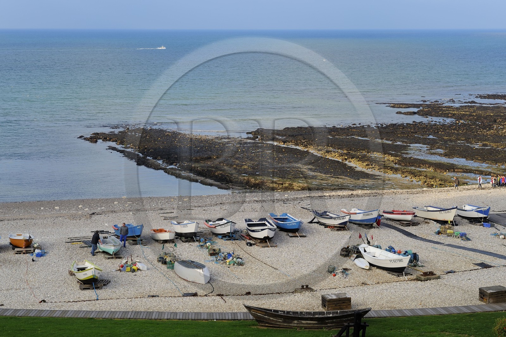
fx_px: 984
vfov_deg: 19.4
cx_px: 253
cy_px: 168
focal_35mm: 70
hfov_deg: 28.8
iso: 200
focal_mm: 70
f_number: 9
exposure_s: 1/160
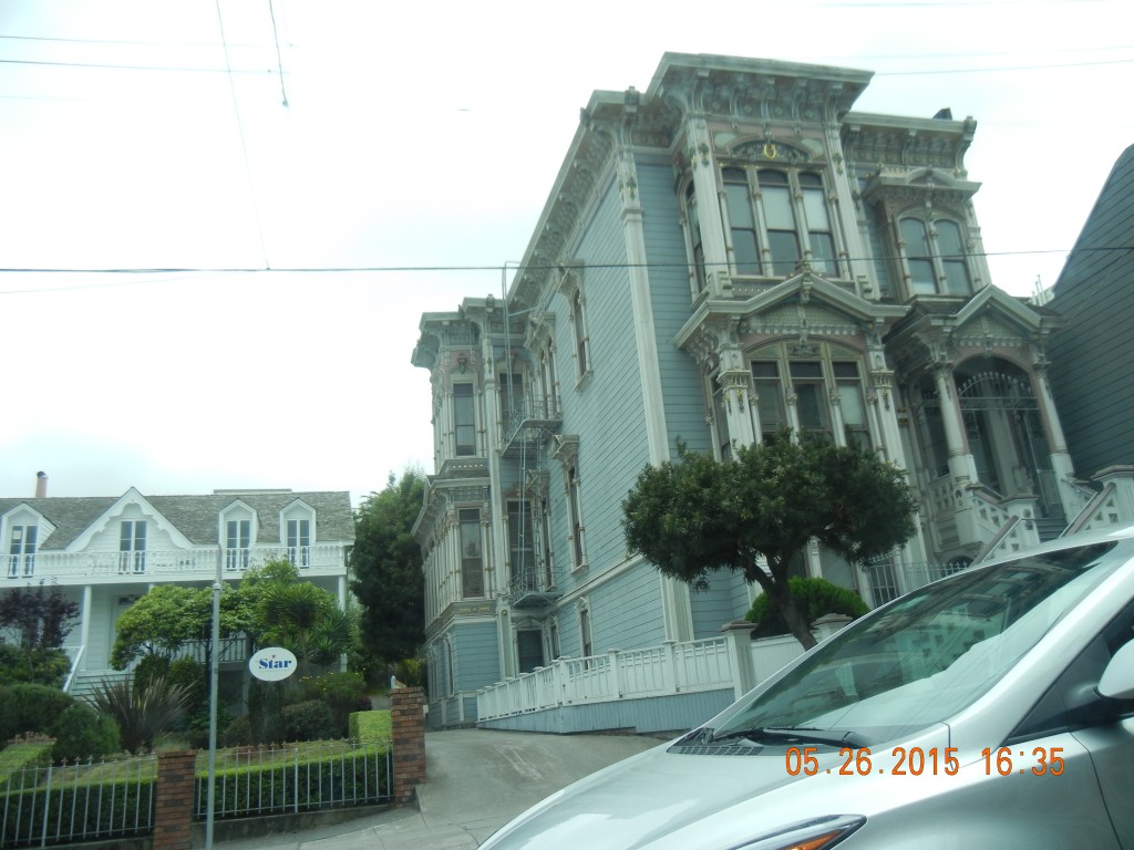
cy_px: 425
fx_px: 983
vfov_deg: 46.8
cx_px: 567
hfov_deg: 60.0
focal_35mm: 30
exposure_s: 1/868
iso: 160
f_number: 3.5
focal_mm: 5.4
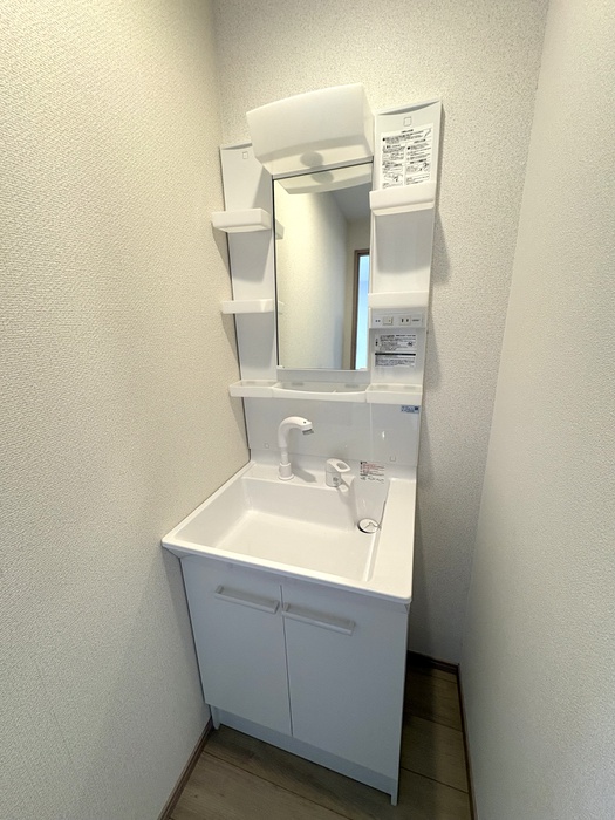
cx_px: 308
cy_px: 410
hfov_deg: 85.7
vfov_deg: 102.1
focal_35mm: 14
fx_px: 332
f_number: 2.2
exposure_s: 1/100
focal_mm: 2.22
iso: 160
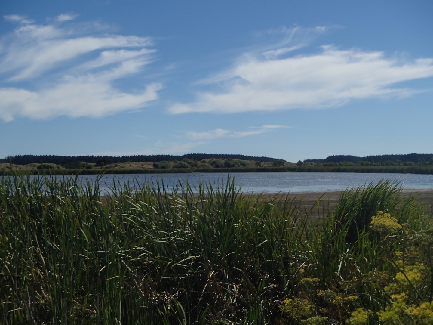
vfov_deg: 29.7
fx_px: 613
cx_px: 216
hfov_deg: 38.9
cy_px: 162
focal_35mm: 49
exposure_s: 1/160
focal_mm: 8.8
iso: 100
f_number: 14
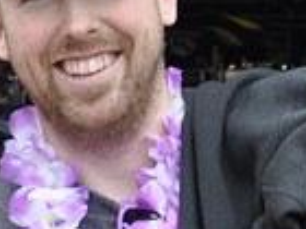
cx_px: -358
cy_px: 316
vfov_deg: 6.5
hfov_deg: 8.2
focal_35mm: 226
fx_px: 1998
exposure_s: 1/60
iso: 400
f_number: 8
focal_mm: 22
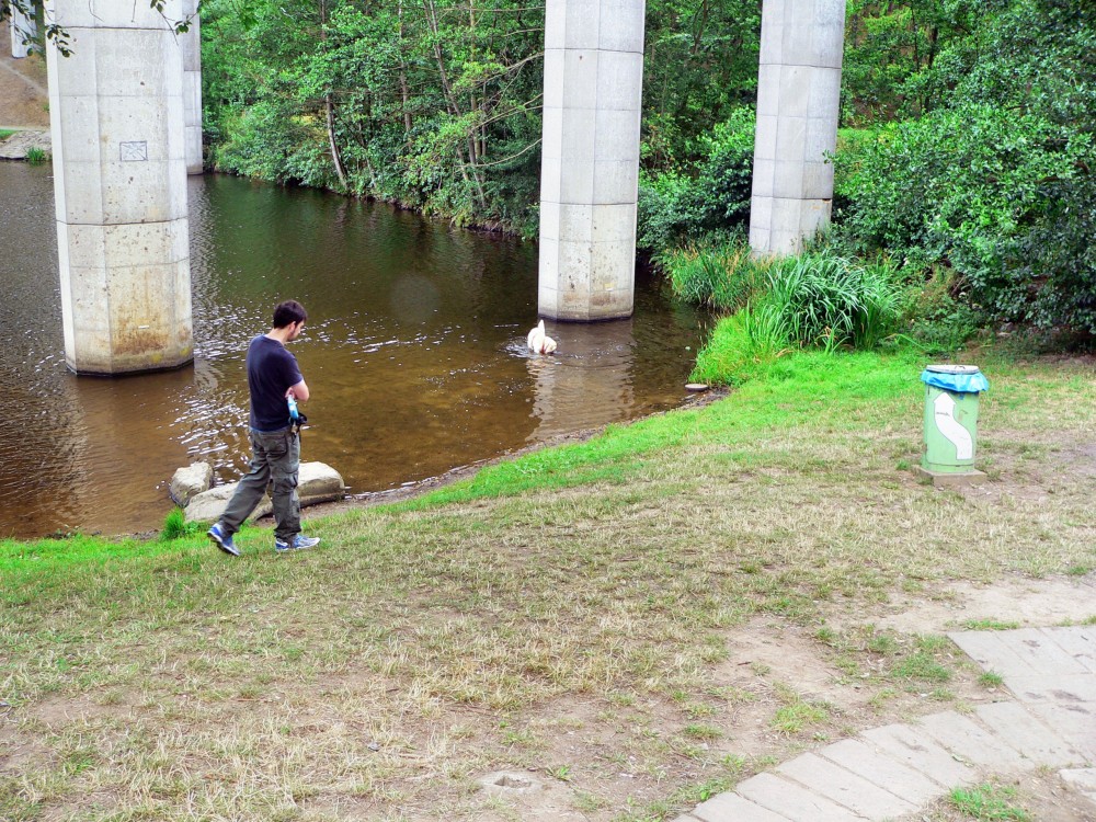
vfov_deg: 39.7
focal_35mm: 36
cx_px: 548
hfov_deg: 51.4
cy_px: 411
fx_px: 1140
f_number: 2.8
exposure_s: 1/60
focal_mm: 6
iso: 80
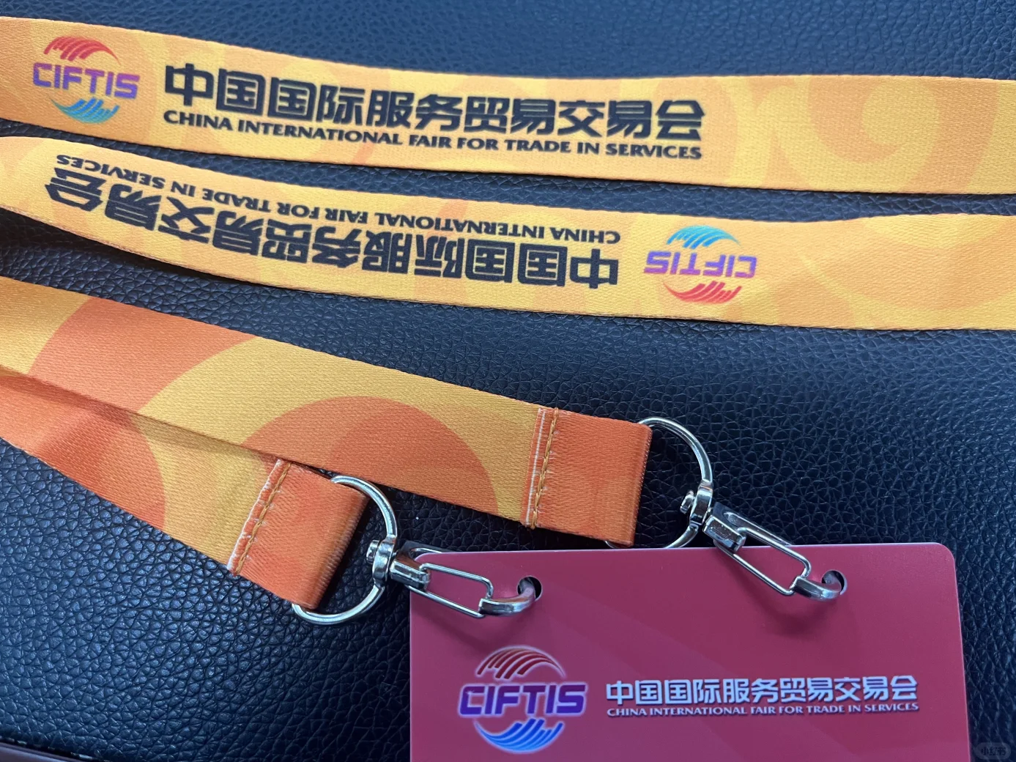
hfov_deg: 65.3
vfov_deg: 51.3
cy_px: 372
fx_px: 792
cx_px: 492
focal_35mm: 27
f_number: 1.6
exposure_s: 1/73
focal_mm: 5.1
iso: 125
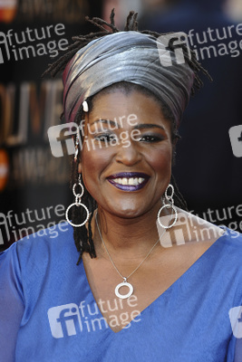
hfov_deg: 5.6
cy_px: 181
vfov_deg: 8.3
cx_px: 121
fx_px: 2493
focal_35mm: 248
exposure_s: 1/250
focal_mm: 165
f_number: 4
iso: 320
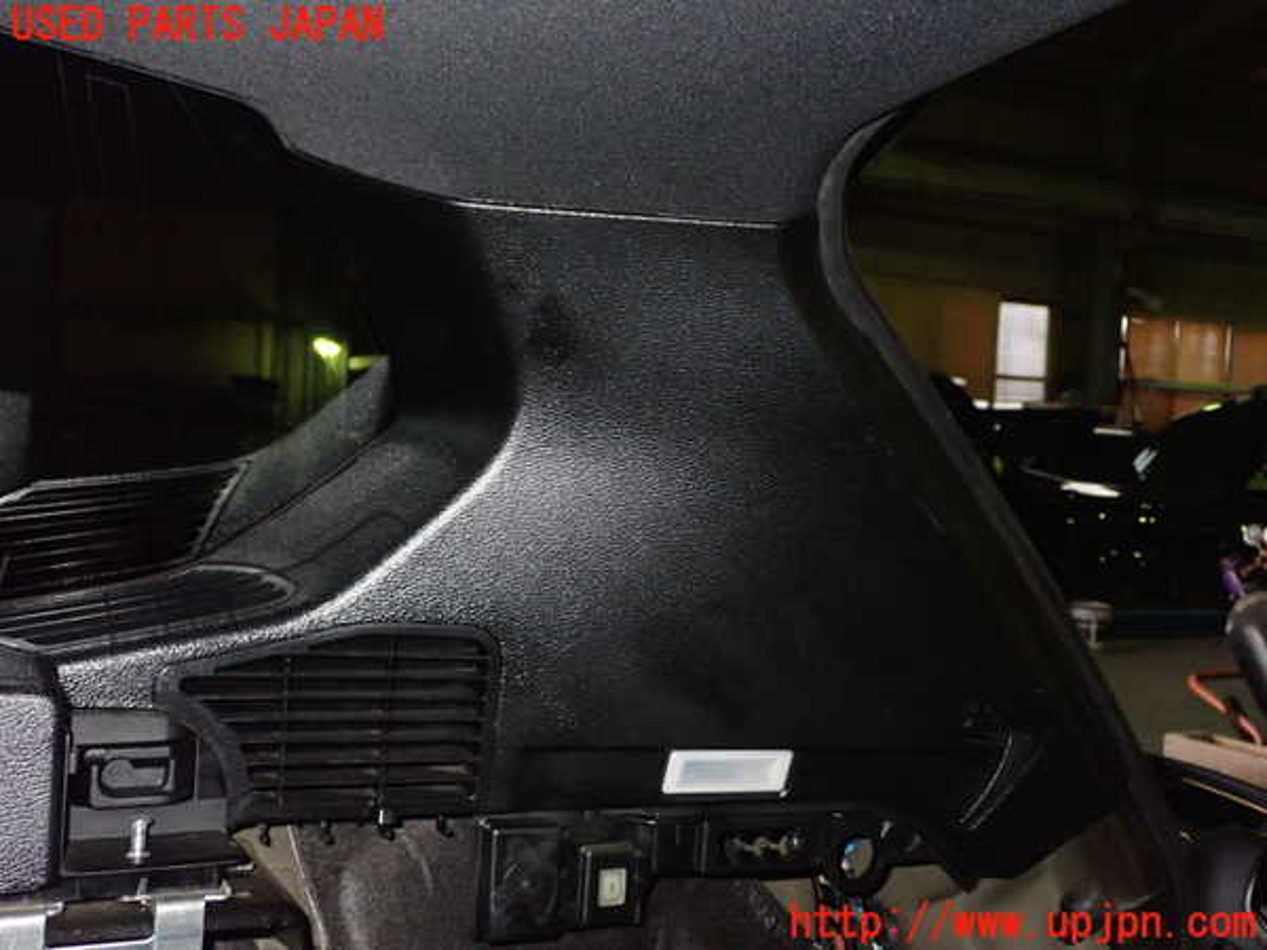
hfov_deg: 49.0
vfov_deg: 37.7
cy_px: 475
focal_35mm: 38
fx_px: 1391
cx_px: 634
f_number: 8
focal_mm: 6.83
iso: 1000
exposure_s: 1/40
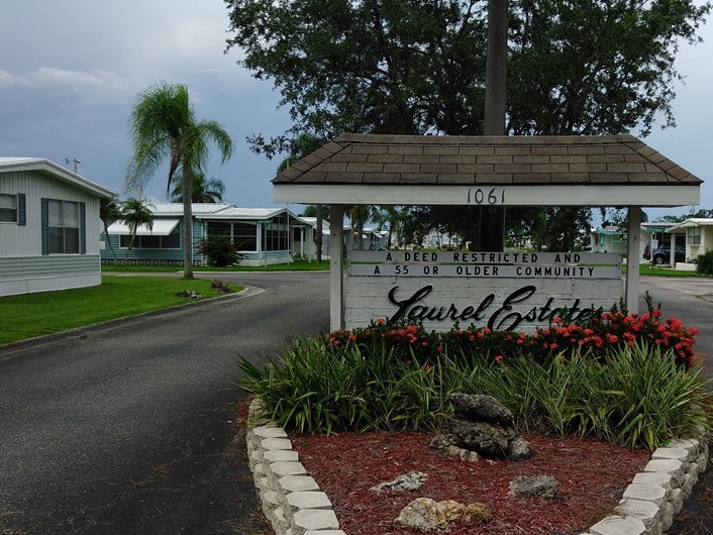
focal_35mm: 29
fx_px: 598
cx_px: 449
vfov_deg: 48.2
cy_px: 285
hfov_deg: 60.8
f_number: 2.2
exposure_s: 1/1101
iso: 100
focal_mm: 3.46
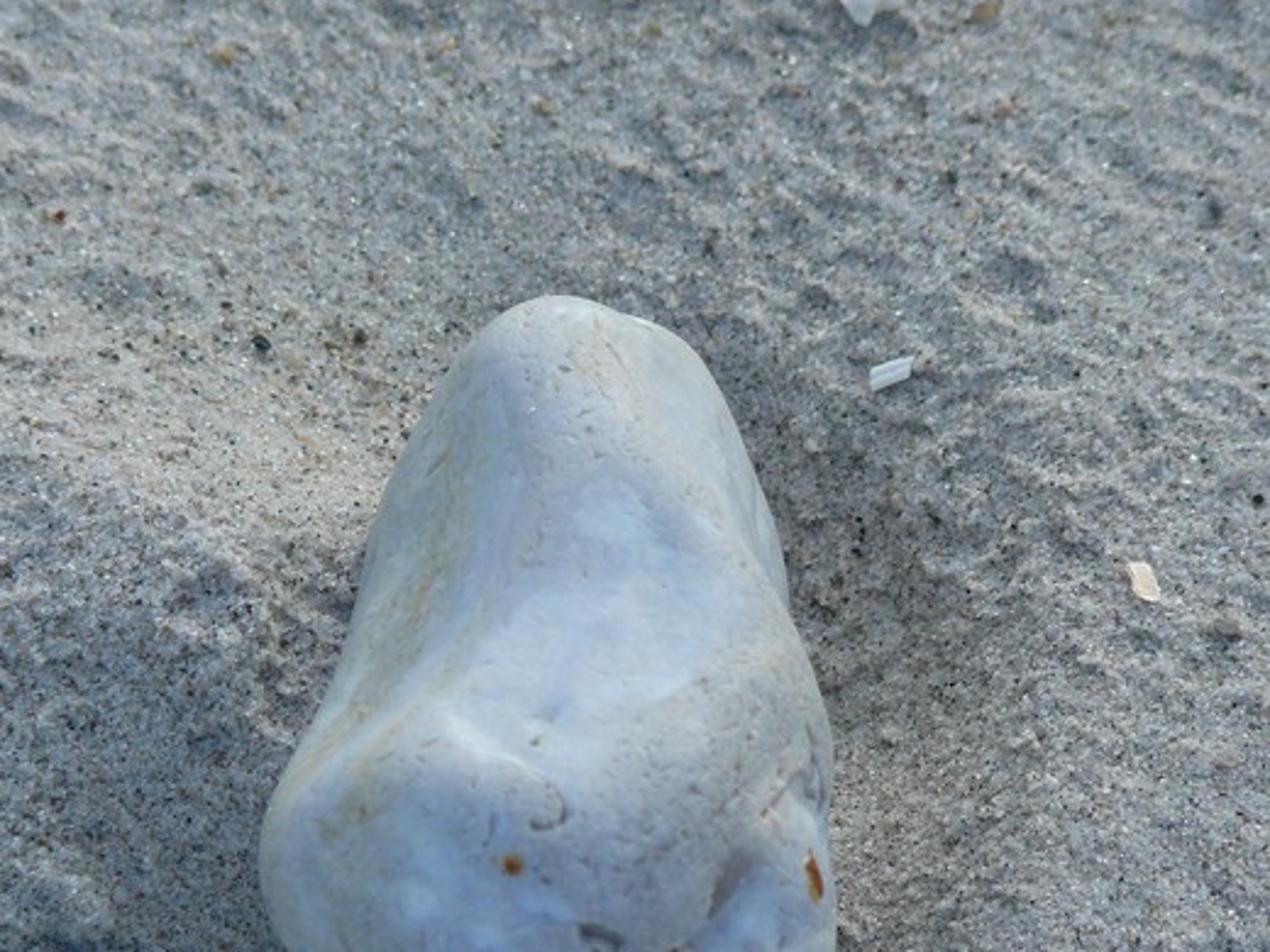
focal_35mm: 605
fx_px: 22196
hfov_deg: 3.3
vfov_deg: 2.5
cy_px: 615
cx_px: 523
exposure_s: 1/250
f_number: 4.5
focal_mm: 88.8
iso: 100
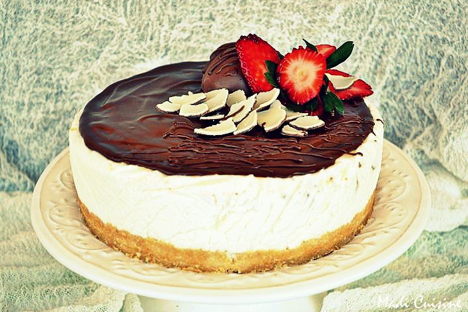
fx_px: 793
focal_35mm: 61
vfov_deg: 22.3
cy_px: 156
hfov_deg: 32.9
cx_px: 237
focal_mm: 40
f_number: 5.6
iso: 100
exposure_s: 1/60
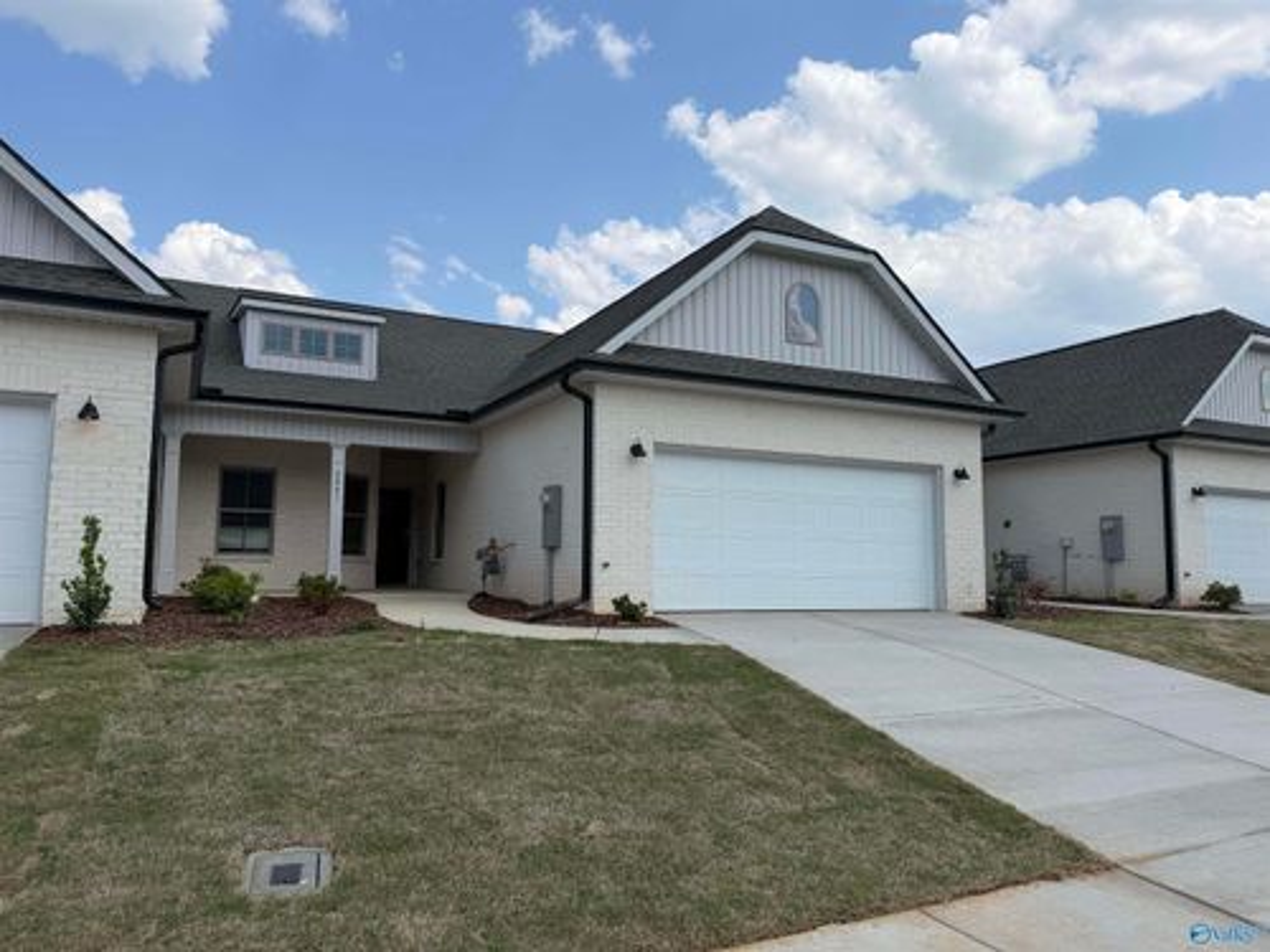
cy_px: 476
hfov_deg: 71.6
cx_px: 635
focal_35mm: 24
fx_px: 881
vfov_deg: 56.8
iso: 80
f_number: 1.78
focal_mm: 6.76
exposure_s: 1/5714
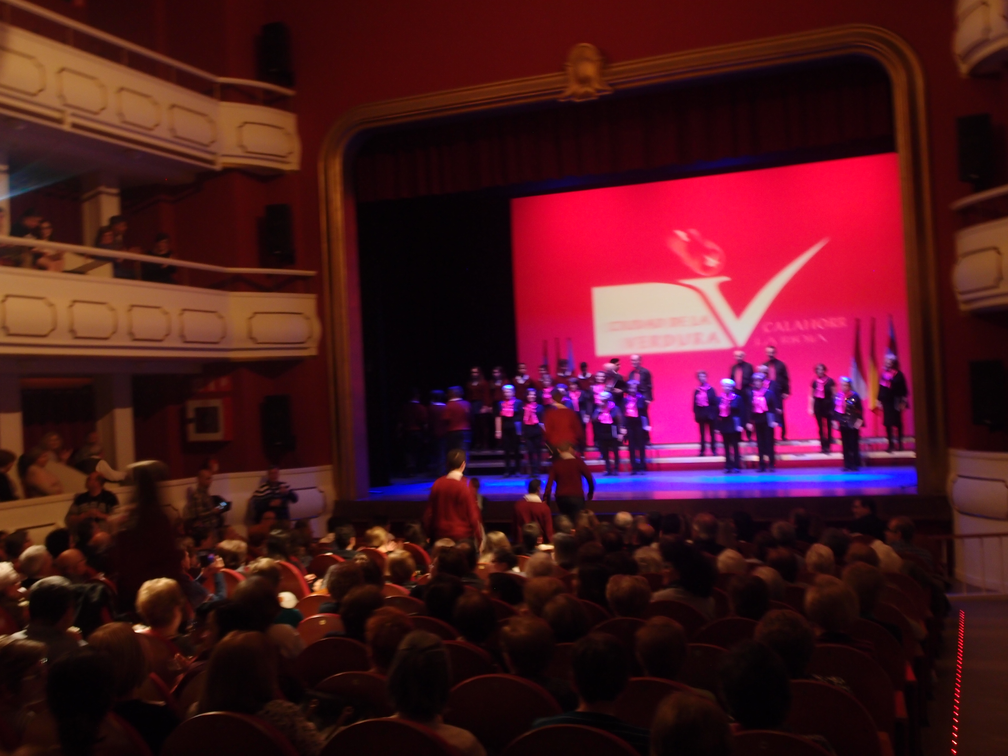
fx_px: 1107
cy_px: 378
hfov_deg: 49.0
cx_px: 504
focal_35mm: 38
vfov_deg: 37.7
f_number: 2.5
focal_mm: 8.16
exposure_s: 1/6
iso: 200
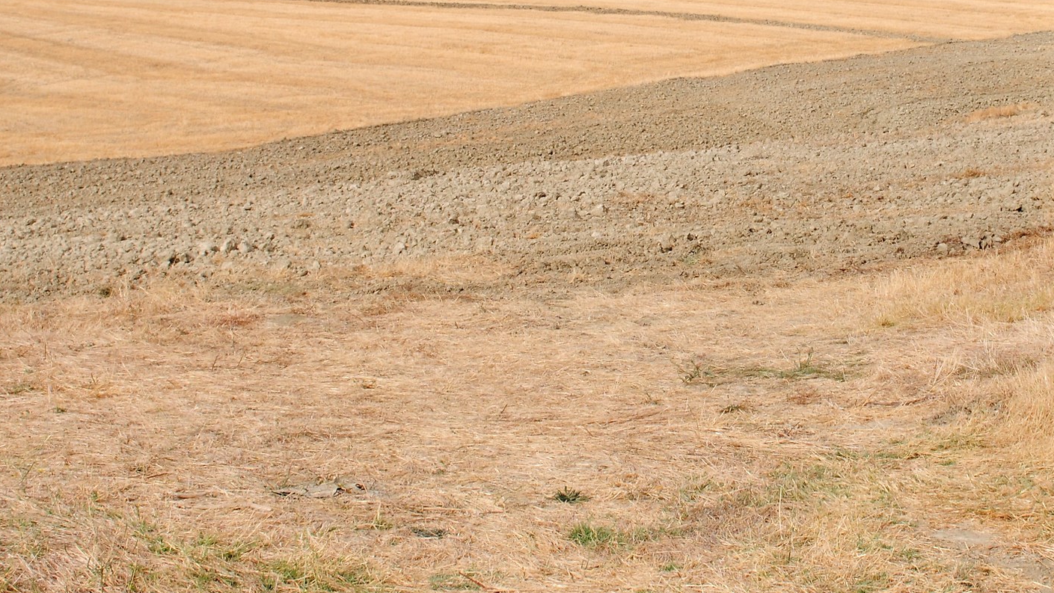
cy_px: 19
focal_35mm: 75
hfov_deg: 27.7
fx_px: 2096
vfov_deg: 15.8
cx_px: 818
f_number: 9
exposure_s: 1/320
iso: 100
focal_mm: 28
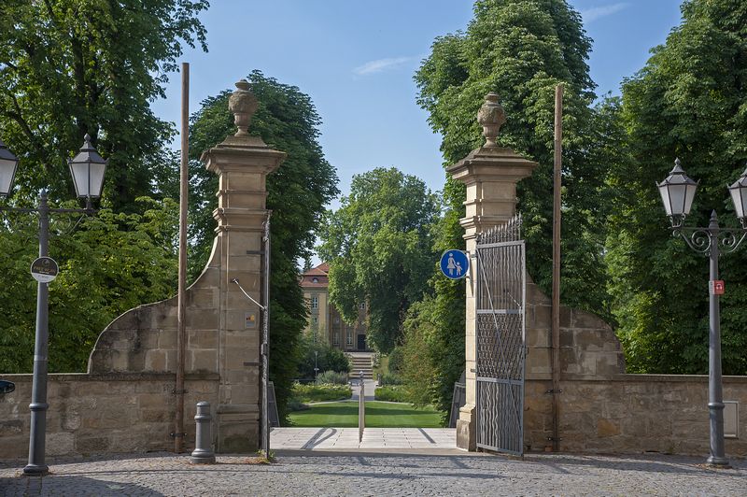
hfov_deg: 30.5
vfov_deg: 20.6
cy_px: 248
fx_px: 1368
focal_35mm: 66
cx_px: 374
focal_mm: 66
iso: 200
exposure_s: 1/400
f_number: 10
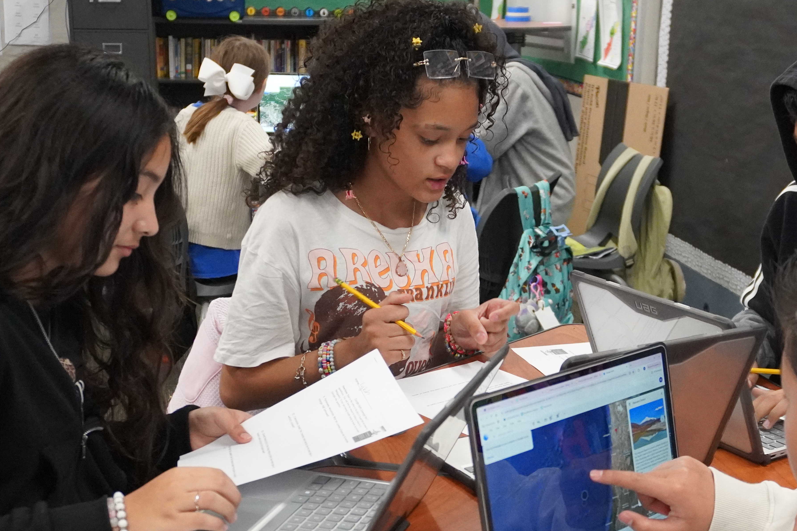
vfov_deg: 24.4
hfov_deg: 36.1
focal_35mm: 55
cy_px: 384
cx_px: 467
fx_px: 1218
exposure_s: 1/160
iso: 5000
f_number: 4
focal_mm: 22
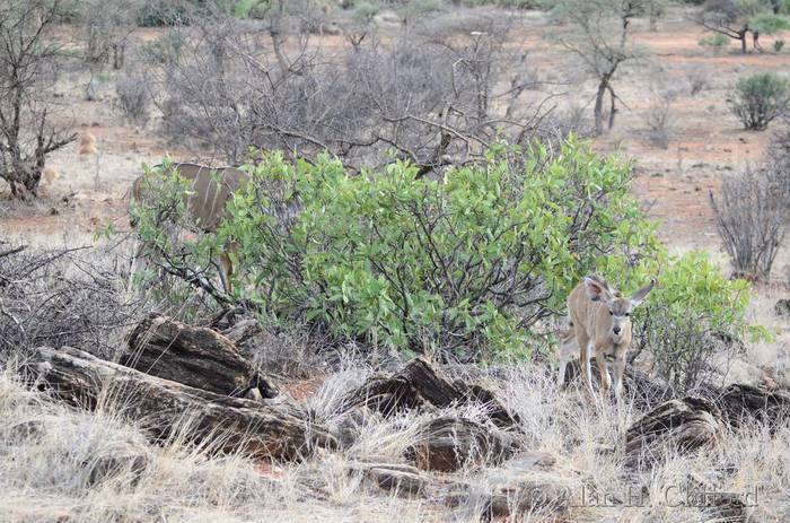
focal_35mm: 120
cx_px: 395
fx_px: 2627
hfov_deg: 17.1
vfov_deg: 11.4
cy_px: 262
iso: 500
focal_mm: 80
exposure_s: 1/400
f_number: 4.5
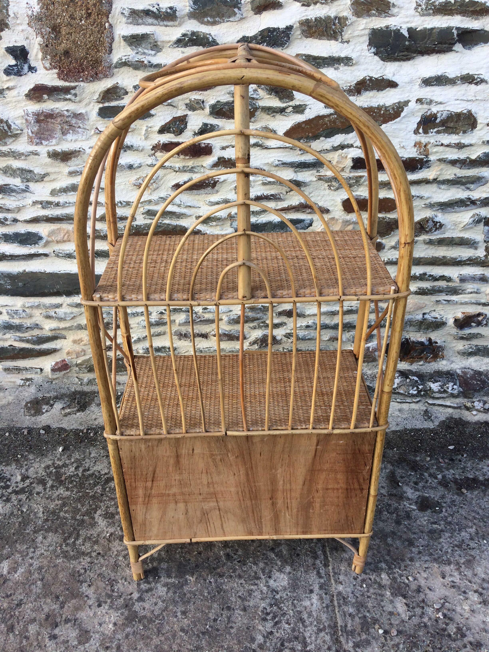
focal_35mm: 29
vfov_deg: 61.7
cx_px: 244
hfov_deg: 48.2
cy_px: 326
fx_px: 546
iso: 32
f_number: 2.2
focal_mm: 4.15
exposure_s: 1/376
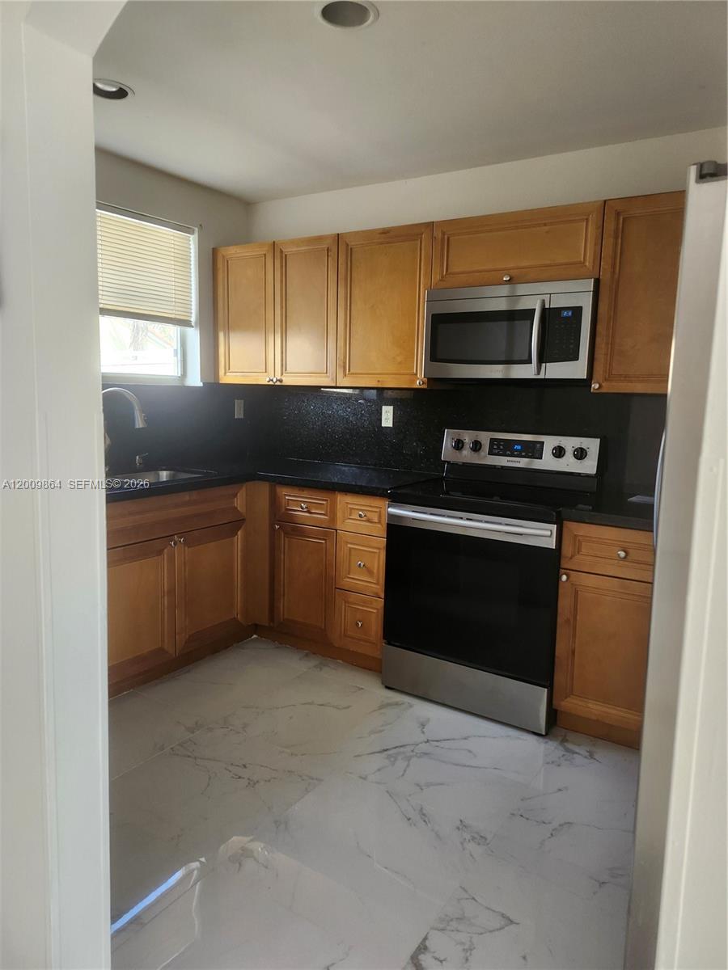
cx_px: 364
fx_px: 645
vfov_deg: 73.9
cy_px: 485
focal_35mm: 23
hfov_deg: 58.9
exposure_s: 1/120
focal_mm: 5.54
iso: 200
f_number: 1.8
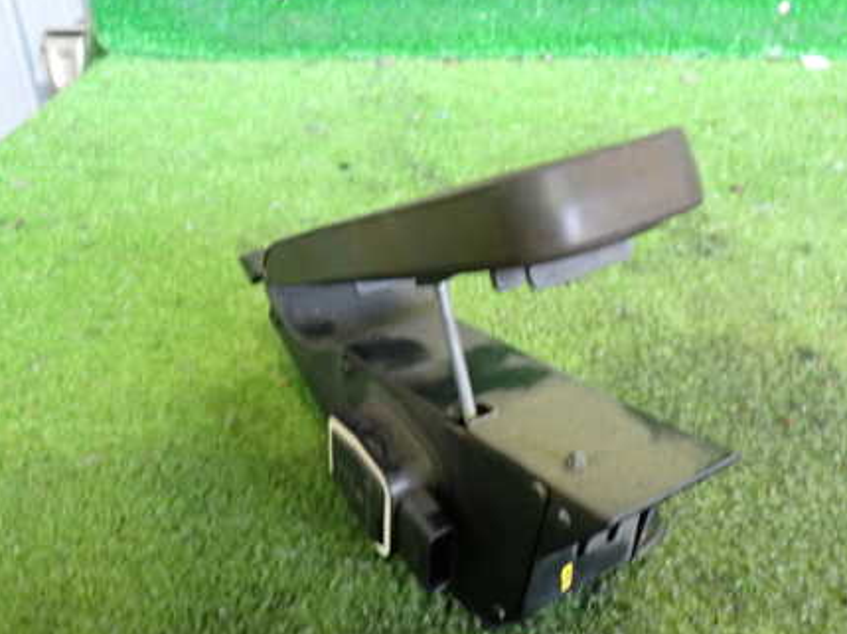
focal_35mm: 42
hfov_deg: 44.7
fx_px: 1027
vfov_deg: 34.2
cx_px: 482
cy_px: 389
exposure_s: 1/30
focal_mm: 5.4
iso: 400
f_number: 2.3
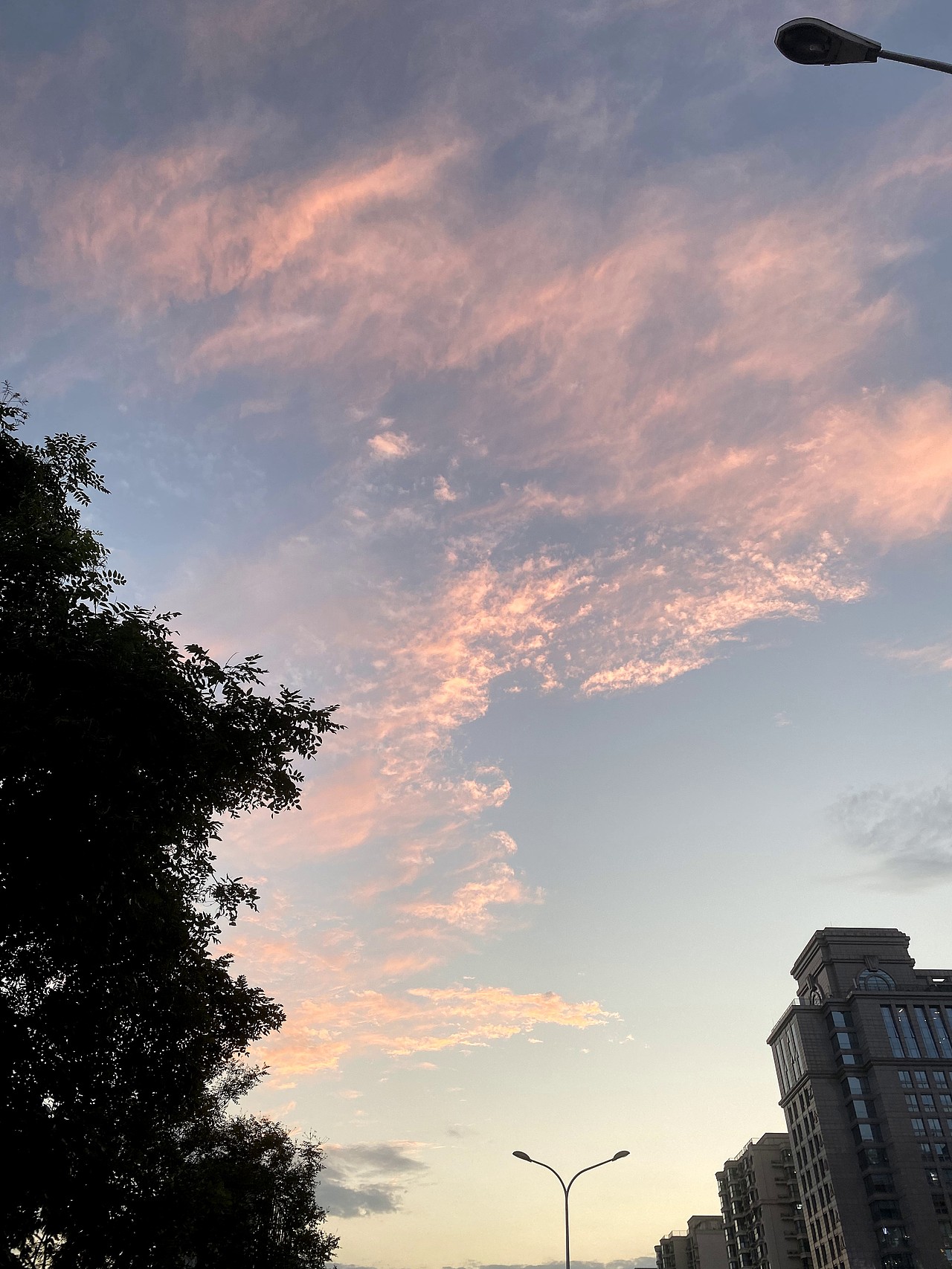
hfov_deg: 53.1
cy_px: 634
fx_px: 954
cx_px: 476
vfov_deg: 67.3
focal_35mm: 26
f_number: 1.8
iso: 50
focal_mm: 4.25
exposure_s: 1/122
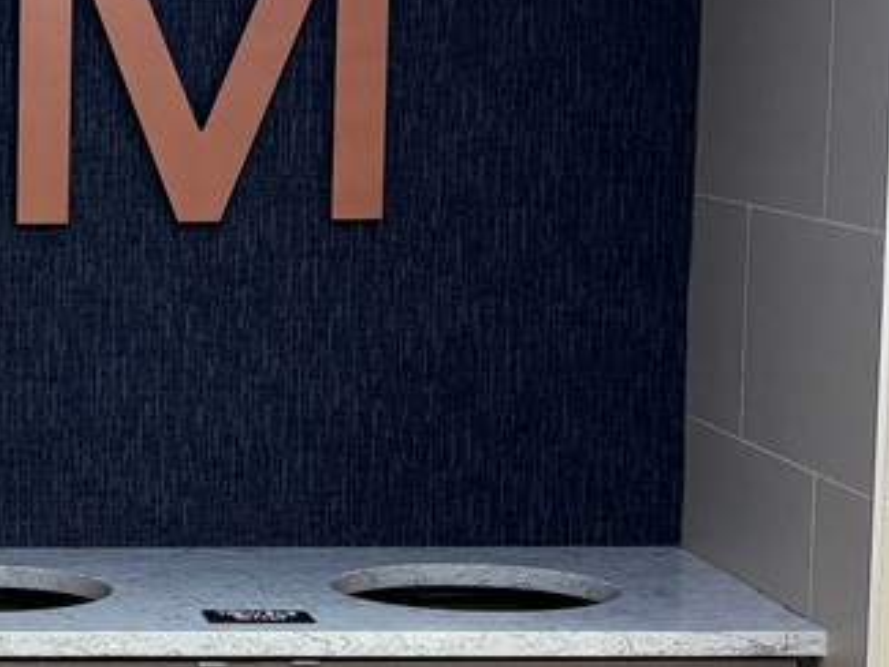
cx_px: -336
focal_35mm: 128
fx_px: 3288
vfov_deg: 11.6
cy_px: 481
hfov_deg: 14.6
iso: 80
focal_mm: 5.96
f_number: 1.6
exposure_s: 1/60
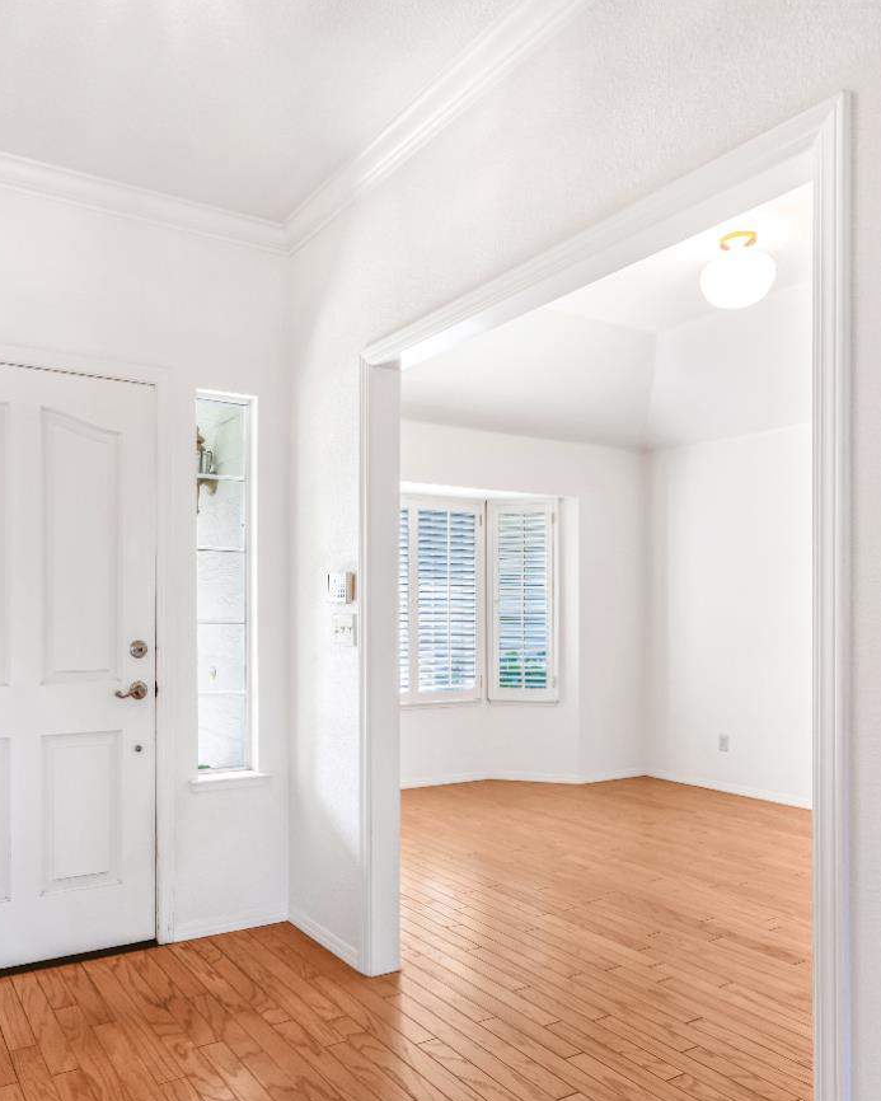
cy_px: 590
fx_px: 847
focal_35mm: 26
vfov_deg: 65.9
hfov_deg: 54.3
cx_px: 328
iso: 400
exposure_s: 1/50
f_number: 4
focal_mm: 16
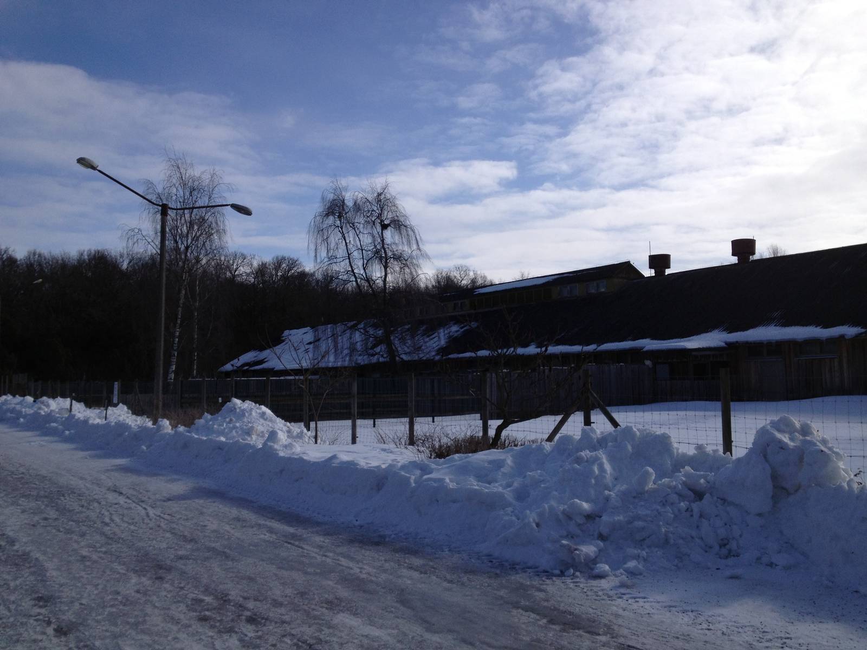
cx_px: 434
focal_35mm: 35
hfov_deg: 52.6
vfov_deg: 40.7
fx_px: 877
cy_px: 325
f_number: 2.4
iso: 50
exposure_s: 1/3460
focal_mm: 4.28
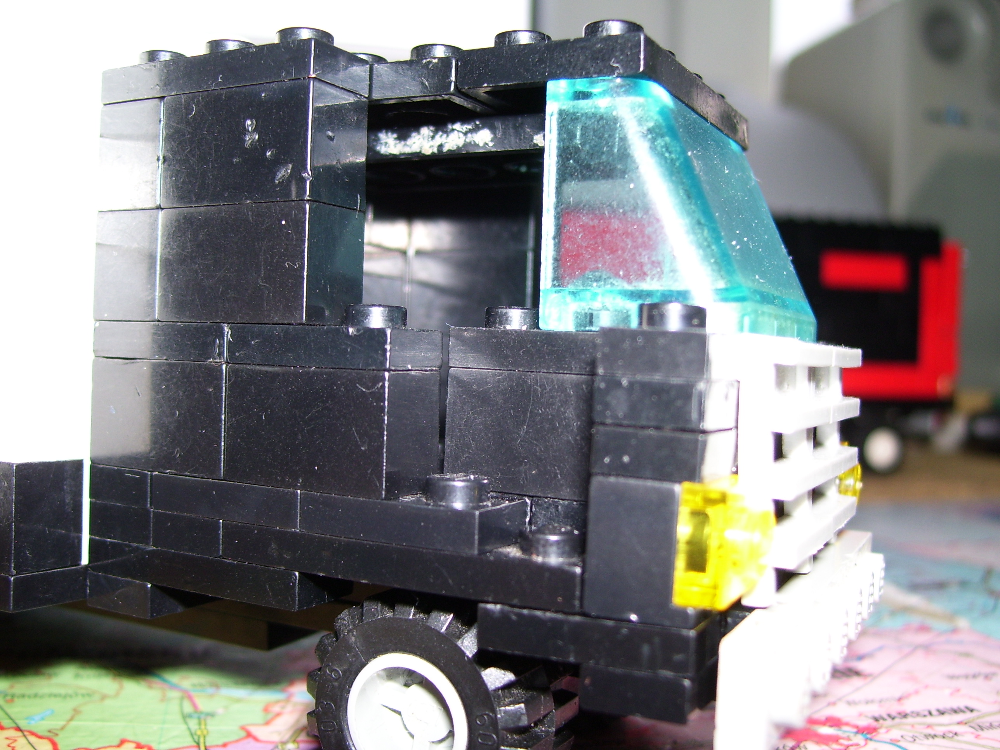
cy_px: 375
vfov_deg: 38.7
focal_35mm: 37
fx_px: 1069
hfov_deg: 50.1
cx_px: 500
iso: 80
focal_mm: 6
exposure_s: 1/60
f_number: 2.7
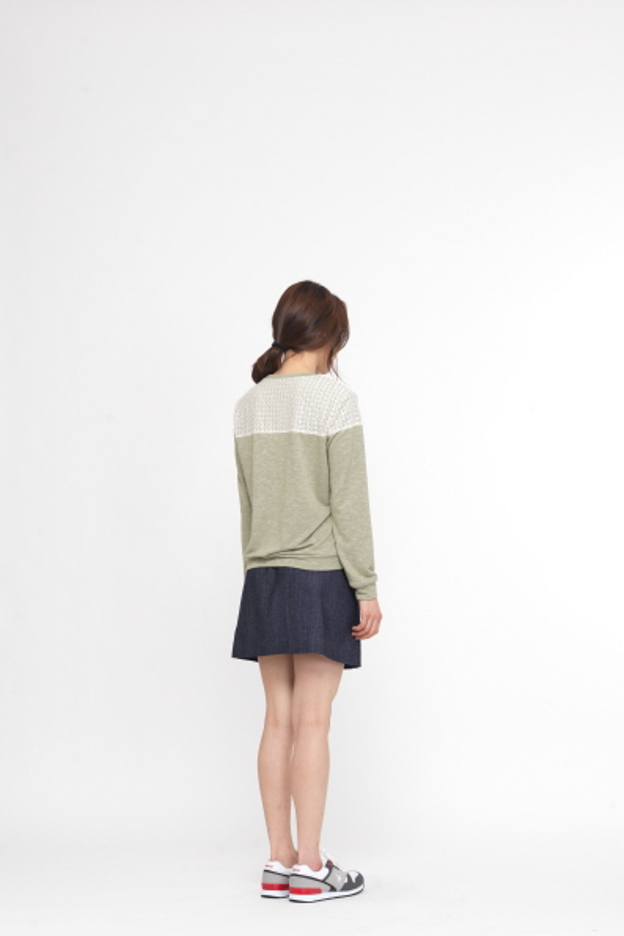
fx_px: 1689
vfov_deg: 31.0
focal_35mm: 65
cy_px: 470
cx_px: 318
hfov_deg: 20.9
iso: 100
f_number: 9
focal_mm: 80
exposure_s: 1/250
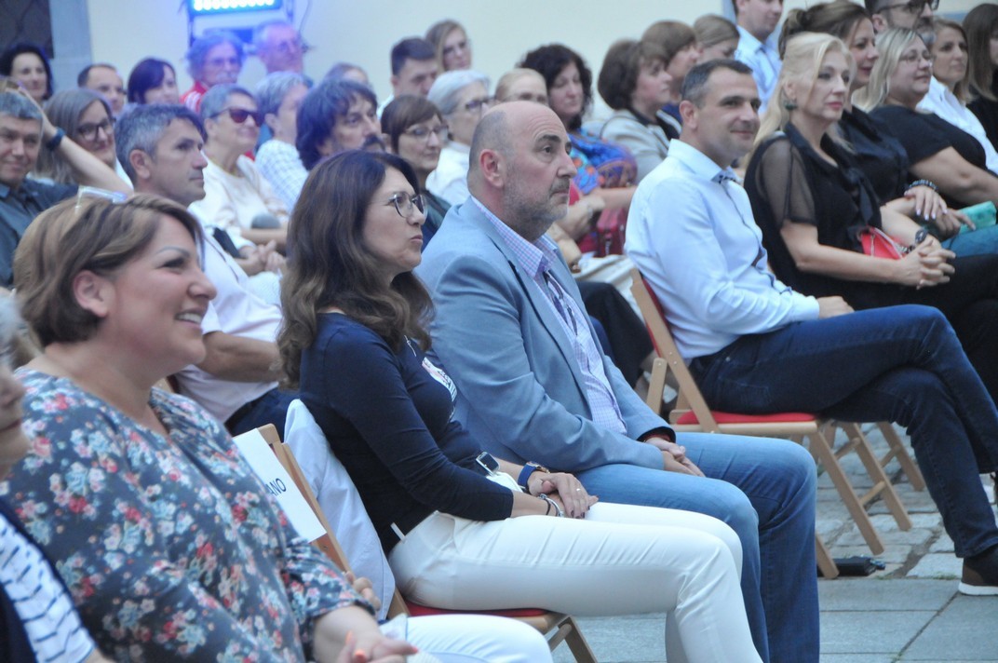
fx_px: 3946
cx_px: 499
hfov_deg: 14.4
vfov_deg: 9.6
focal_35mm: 142
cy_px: 332
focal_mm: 95
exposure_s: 1/60
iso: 2000
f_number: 5.3
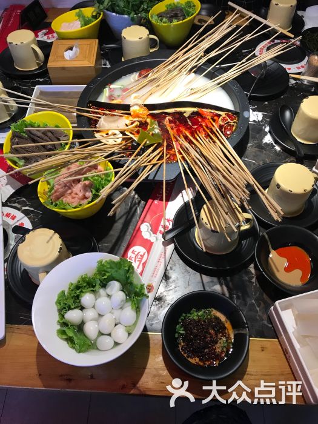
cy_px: 212
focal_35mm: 28
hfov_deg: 49.7
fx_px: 343
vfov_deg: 63.4
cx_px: 159
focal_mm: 3.99
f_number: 1.8
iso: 32
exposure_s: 1/33
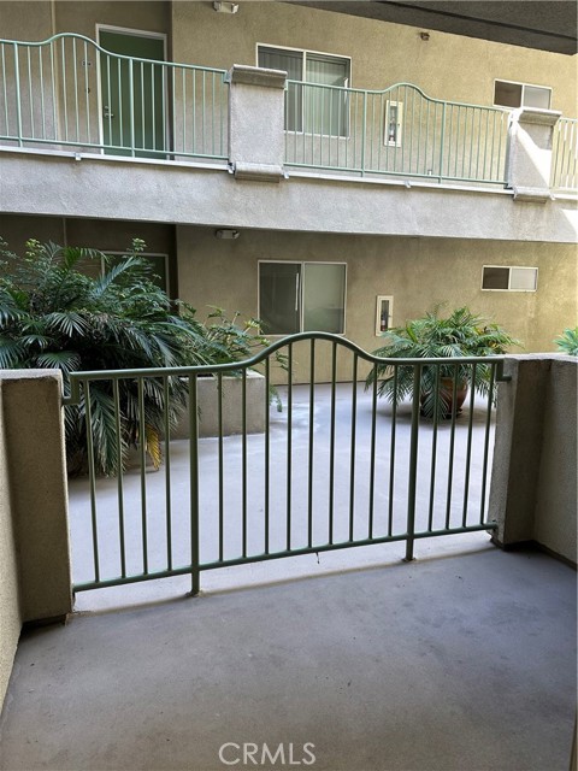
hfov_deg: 56.8
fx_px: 534
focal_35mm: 24
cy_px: 386
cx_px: 289
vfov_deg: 71.6
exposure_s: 1/120
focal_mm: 6.86
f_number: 1.78
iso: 80
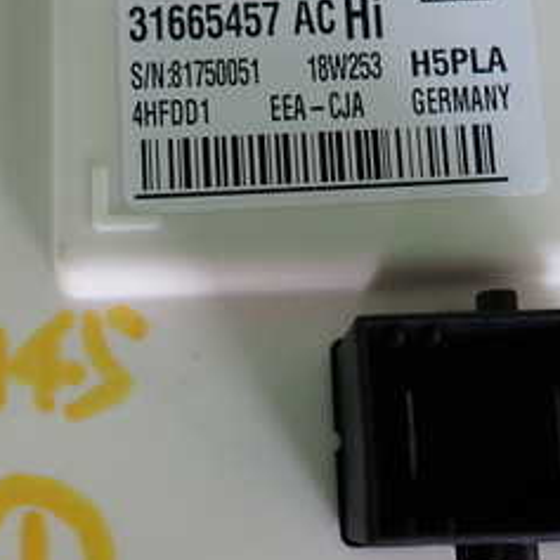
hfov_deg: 30.6
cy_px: 293
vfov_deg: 30.6
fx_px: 1025
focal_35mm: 56
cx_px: 272
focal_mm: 4.5
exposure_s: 1/60
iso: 125
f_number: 2
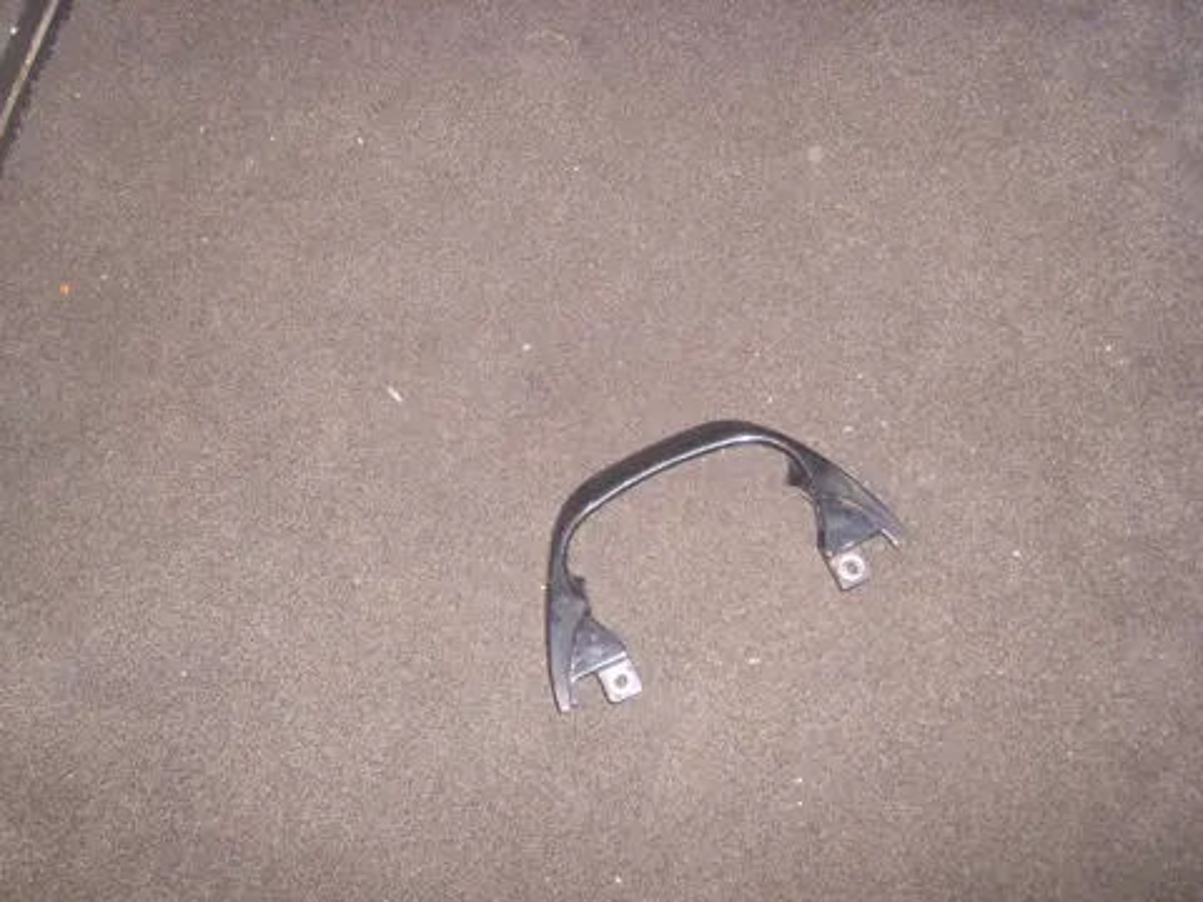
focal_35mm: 35
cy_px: 451
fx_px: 1216
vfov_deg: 40.7
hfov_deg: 52.6
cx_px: 602
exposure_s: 1/30
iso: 200
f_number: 2.8
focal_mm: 5.8
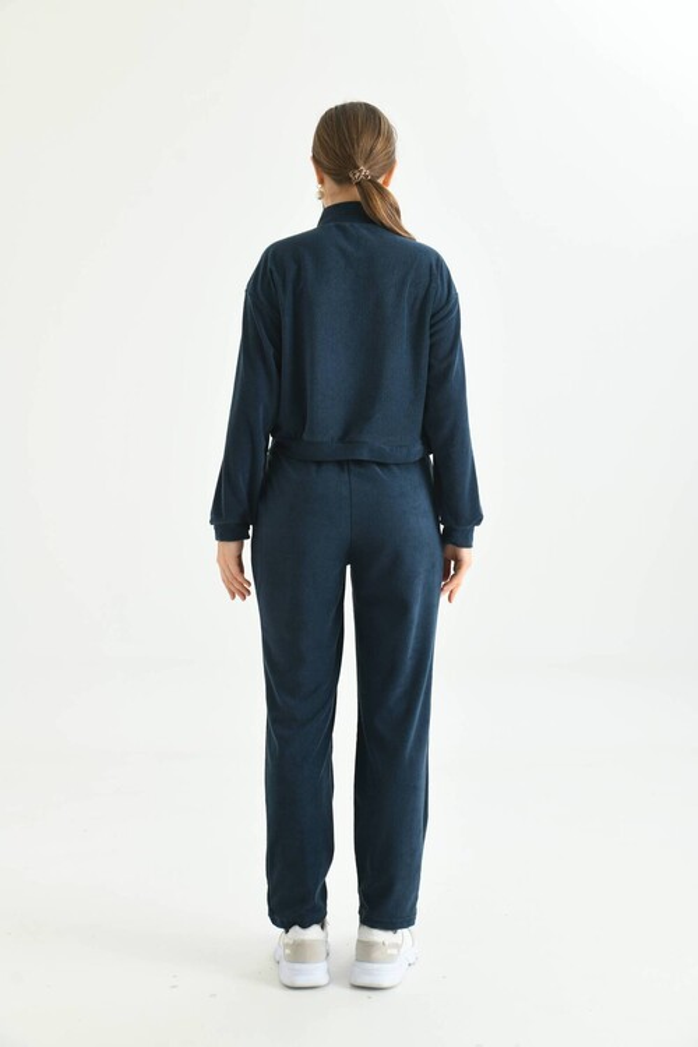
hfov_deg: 30.5
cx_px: 349
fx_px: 1280
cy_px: 524
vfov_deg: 44.5
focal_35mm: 44
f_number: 5.6
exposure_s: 1/125
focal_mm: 44
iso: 160
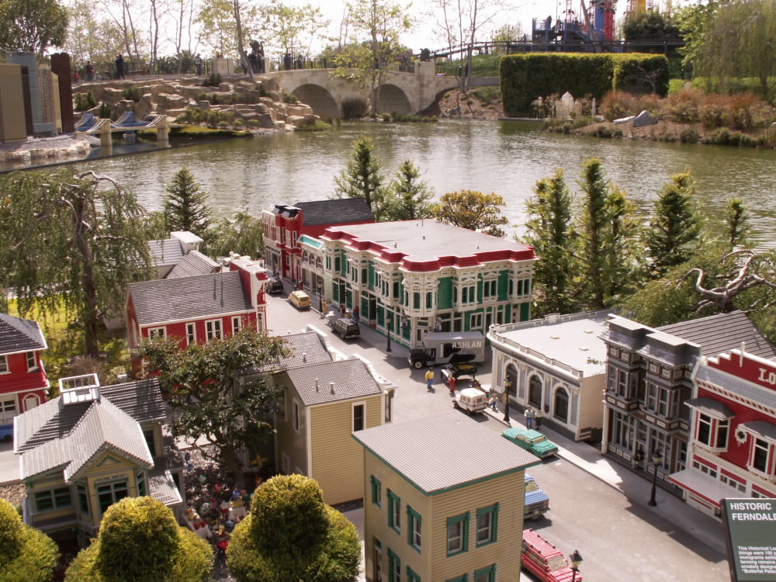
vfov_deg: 39.7
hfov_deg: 51.4
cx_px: 388
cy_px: 291
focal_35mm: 36
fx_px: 807
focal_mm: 5.89
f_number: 7.1
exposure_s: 1/160
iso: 50
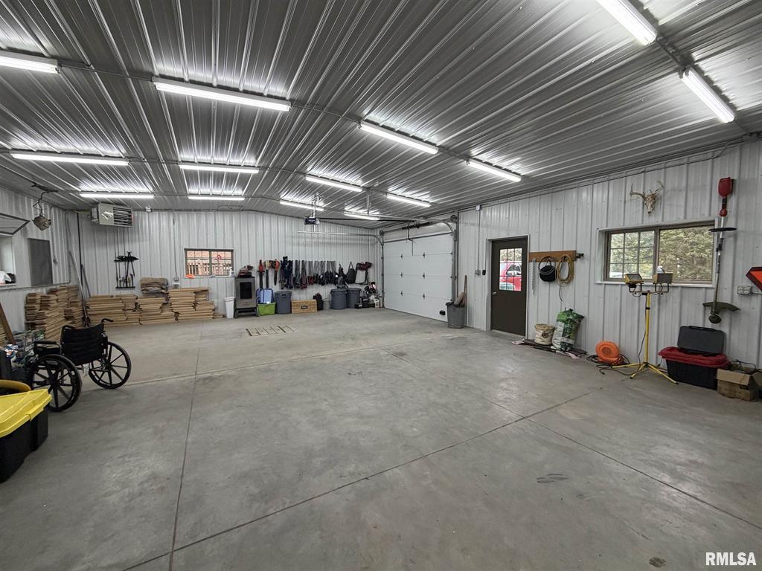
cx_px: 381
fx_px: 308
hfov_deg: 102.1
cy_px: 286
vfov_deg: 85.7
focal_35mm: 14
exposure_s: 1/120
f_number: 2.2
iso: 200
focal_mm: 2.22
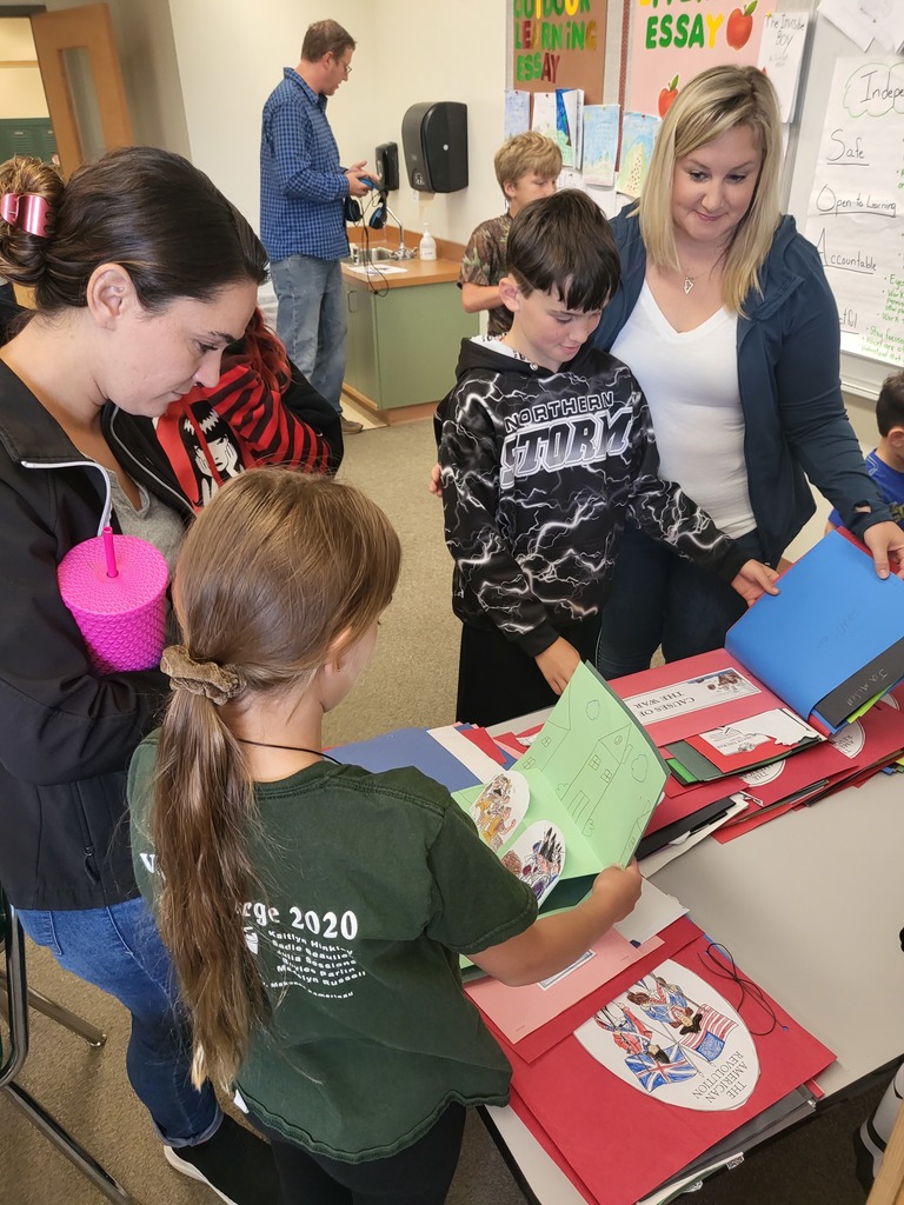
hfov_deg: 53.1
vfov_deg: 67.3
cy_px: 602
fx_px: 905
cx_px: 452
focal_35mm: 26
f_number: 1.8
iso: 200
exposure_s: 1/60
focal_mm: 4.25
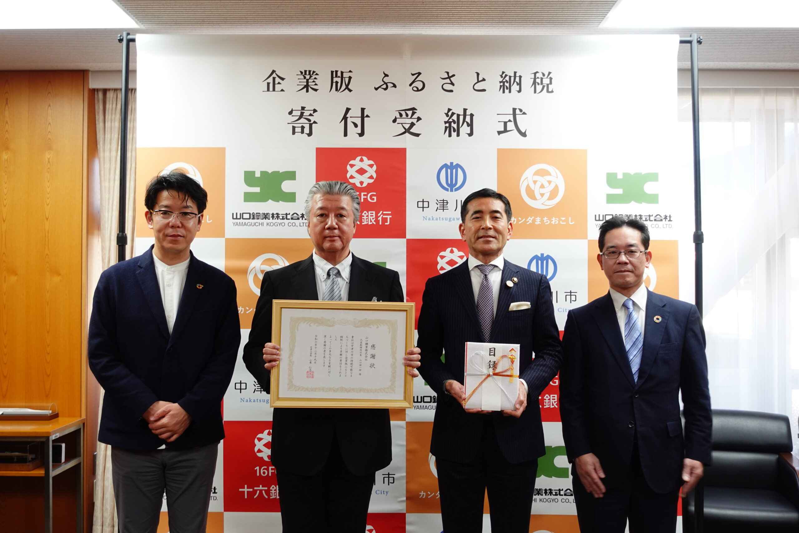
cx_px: 400
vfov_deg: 38.9
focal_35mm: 34
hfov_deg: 55.8
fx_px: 755
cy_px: 266
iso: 160
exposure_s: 1/40
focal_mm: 13.24
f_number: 2.8
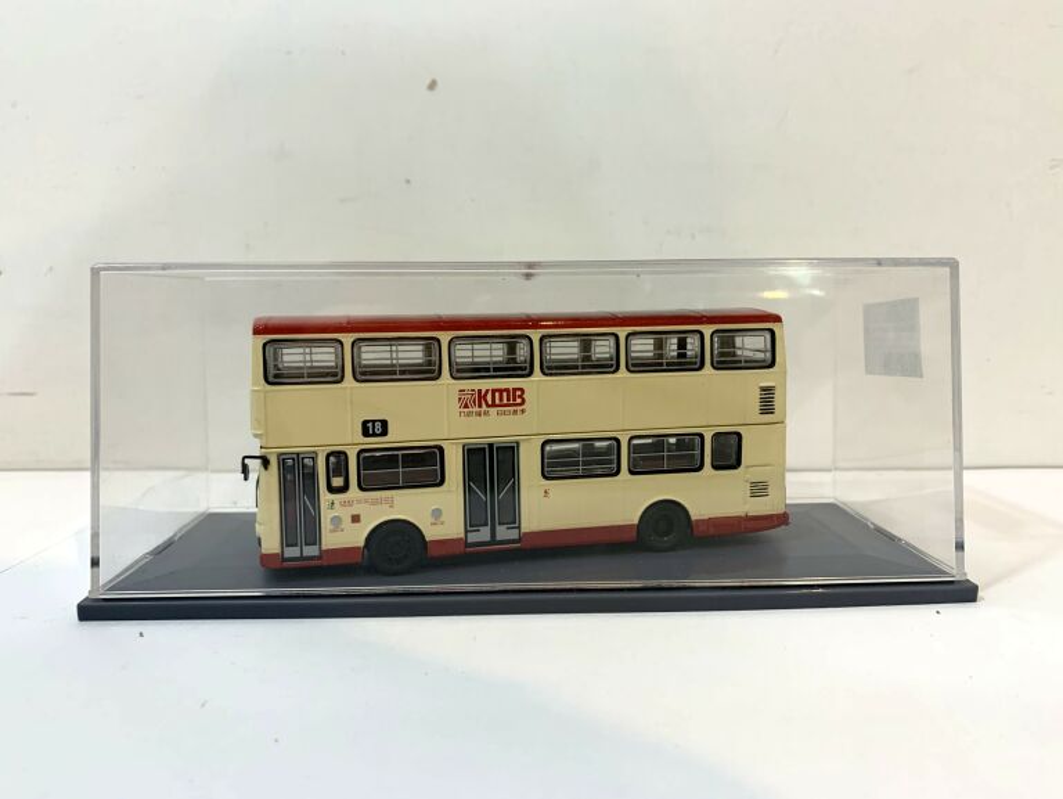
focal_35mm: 26
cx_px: 532
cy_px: 400
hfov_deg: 67.3
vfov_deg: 53.1
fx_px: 799
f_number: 1.8
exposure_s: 1/50
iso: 125
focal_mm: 4.25
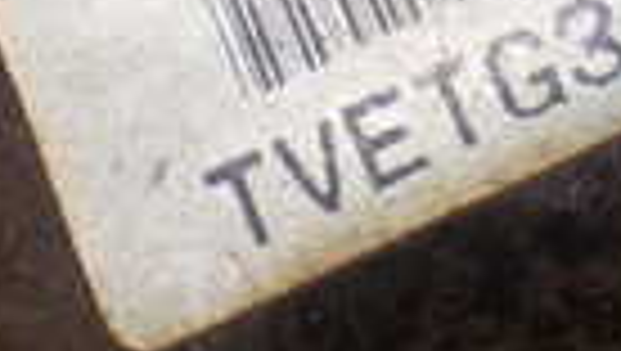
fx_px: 2341
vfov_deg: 8.2
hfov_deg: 15.0
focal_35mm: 142
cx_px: 522
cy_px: -356
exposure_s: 1/125
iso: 200
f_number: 2.3
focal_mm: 5.4
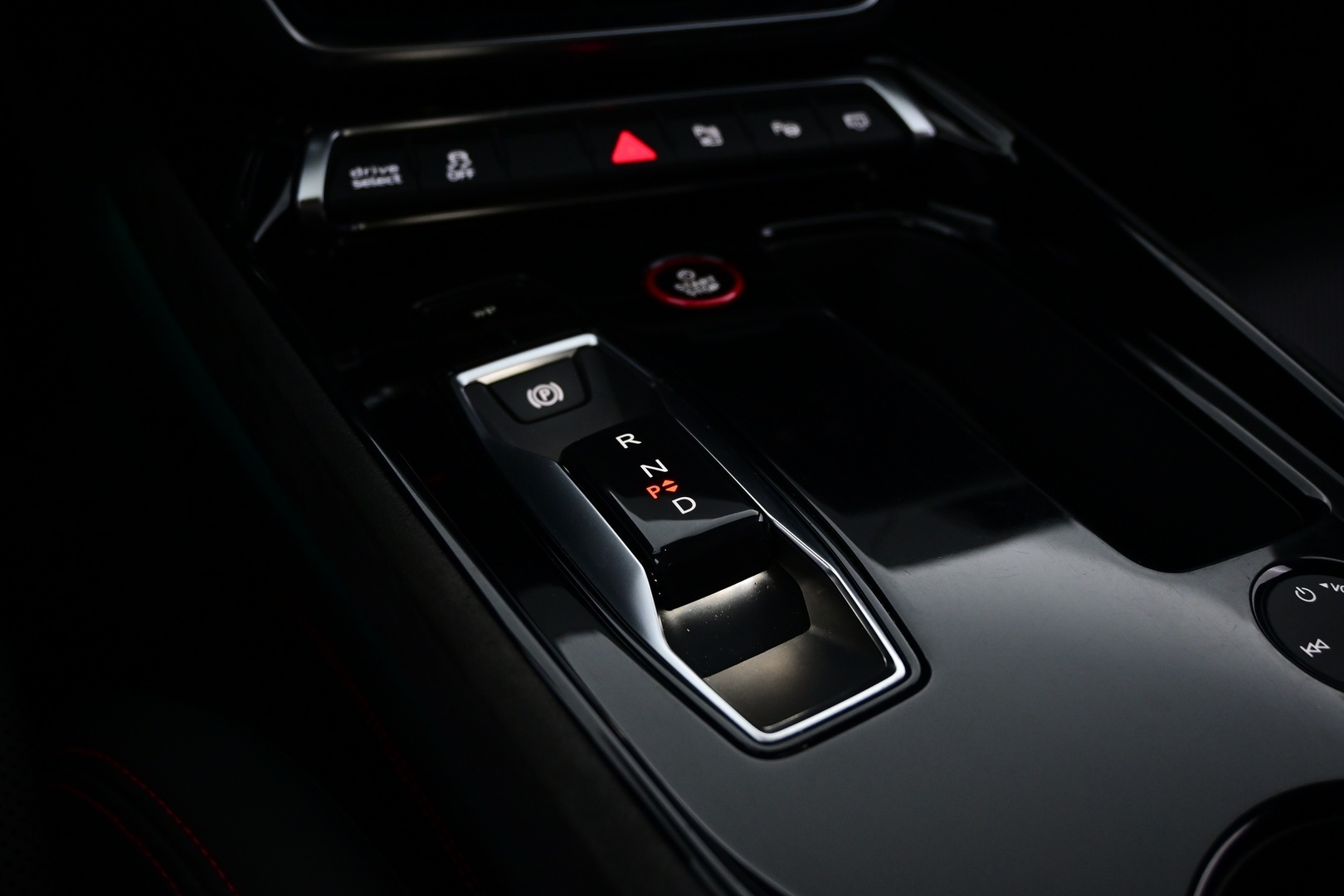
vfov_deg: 40.8
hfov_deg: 58.3
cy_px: 448
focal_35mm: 32
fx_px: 1204
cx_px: 672
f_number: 4
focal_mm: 21.5
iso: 1250
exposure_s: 1/30
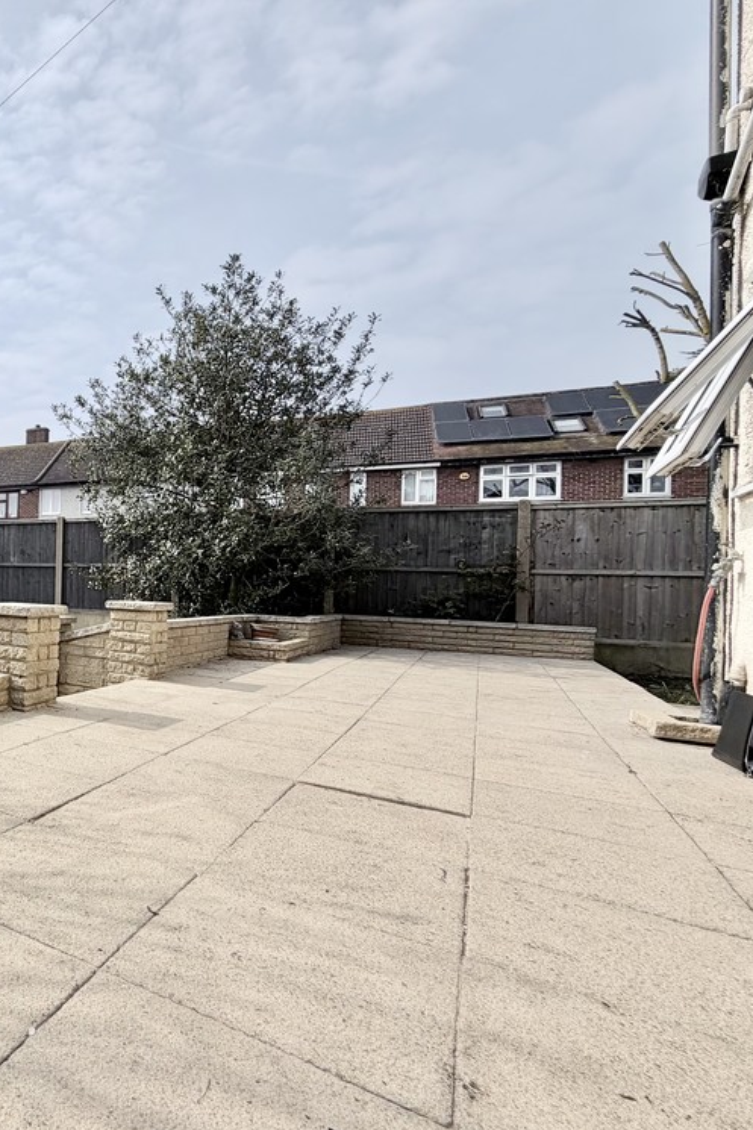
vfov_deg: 84.0
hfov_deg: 49.2
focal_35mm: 20
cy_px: 580
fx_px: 628
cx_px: -18
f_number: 2.2
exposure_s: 1/1572
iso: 20
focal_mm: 2.22
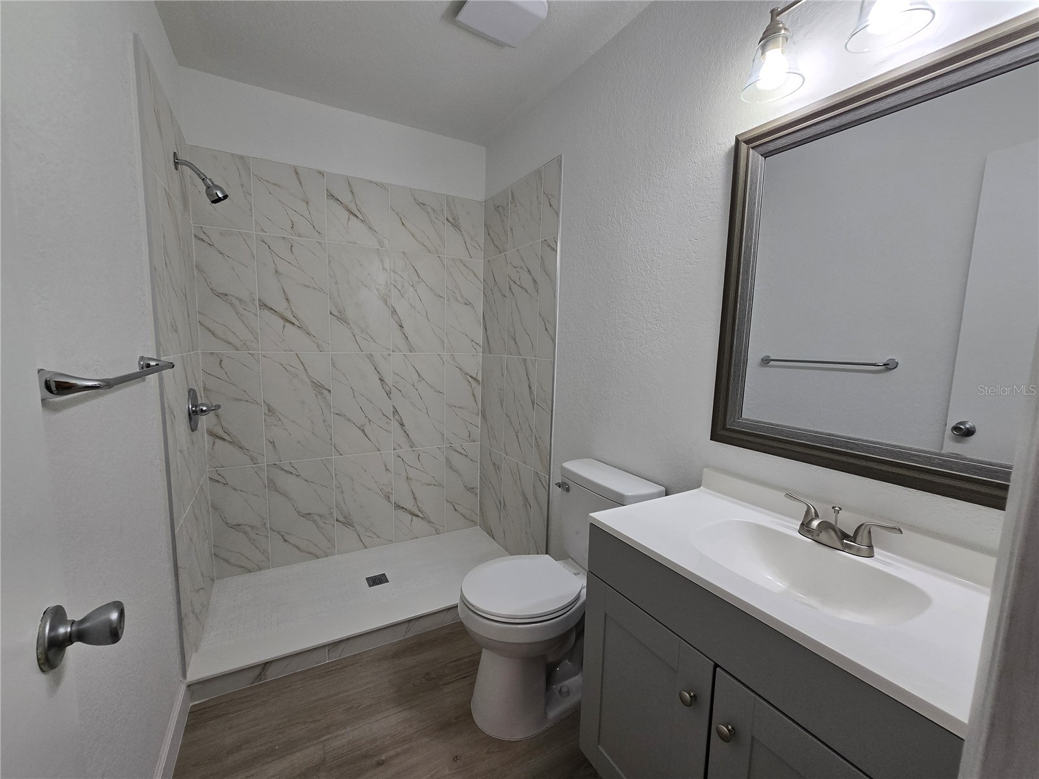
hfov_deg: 106.2
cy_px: 390
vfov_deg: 89.9
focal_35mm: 13
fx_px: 390
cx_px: 520
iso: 80
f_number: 2.2
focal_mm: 2.2
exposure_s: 1/120
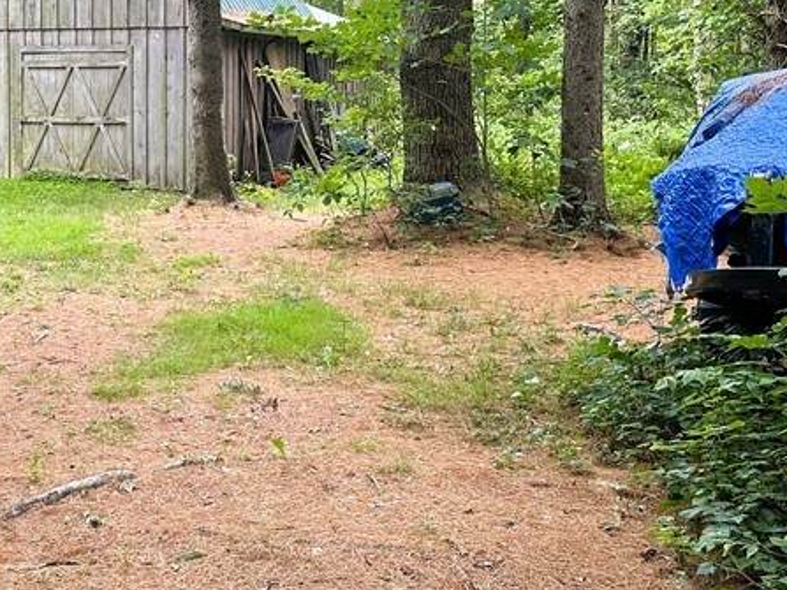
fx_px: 1250
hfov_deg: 33.0
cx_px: 69
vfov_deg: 26.1
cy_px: 129
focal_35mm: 55
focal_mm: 6.86
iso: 80
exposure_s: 1/121
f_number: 1.78
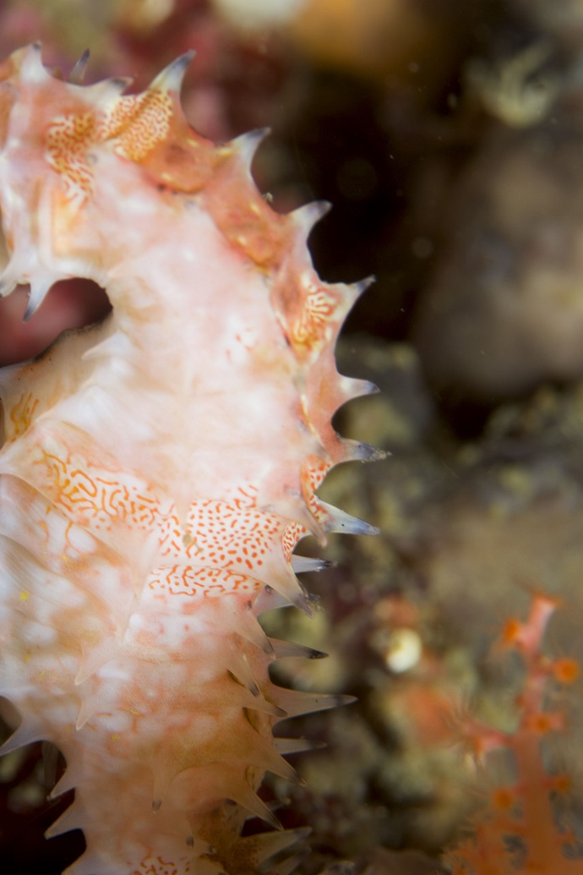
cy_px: 499
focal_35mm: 274
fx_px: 6652
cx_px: 41
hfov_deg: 5.0
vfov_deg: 7.5
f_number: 18
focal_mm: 105
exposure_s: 1/200
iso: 100
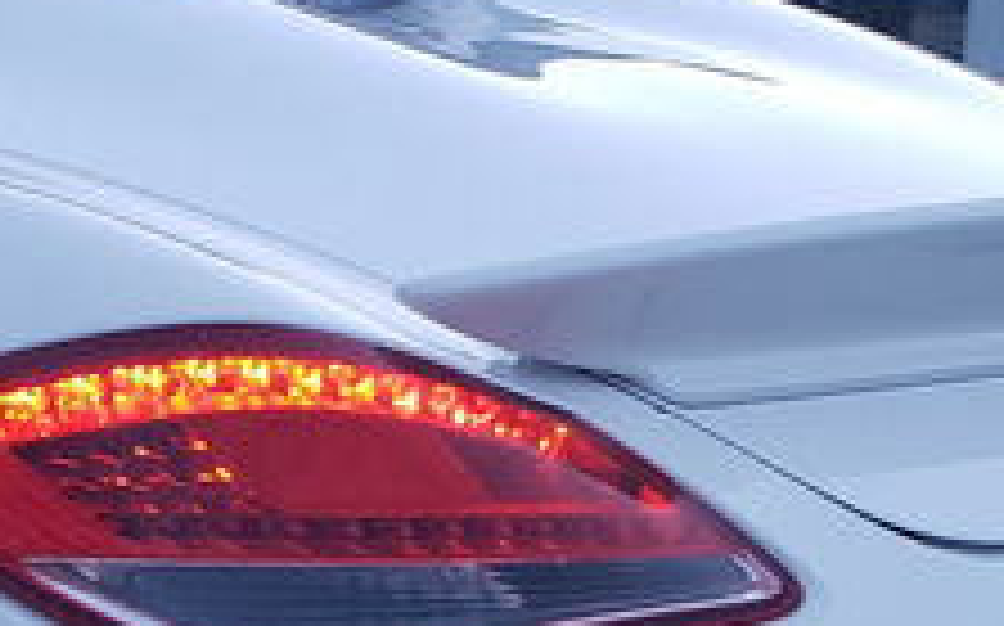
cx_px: 320
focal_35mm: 95
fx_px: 2597
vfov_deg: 13.4
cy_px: 761
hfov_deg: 21.8
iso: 200
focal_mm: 4.3
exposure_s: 1/50
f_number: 2.4
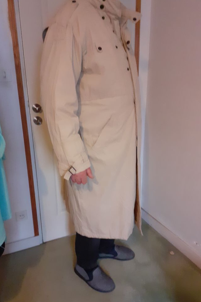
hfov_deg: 44.9
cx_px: 88
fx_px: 243
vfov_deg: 63.6
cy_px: 153
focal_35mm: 29
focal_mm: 3.6
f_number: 1.9
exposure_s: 1/20
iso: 500
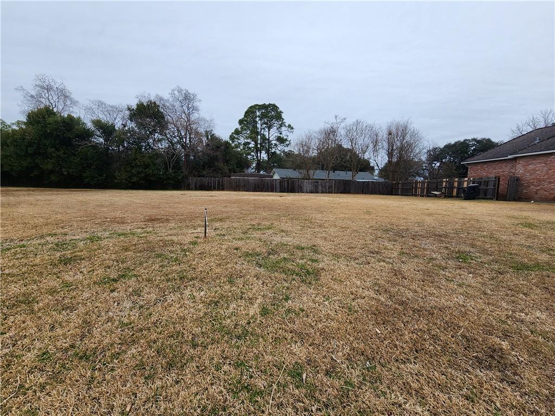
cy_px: 208
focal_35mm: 13
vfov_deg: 89.9
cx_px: 278
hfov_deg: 106.2
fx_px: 208
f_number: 2.2
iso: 50
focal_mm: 2.2
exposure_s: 1/697
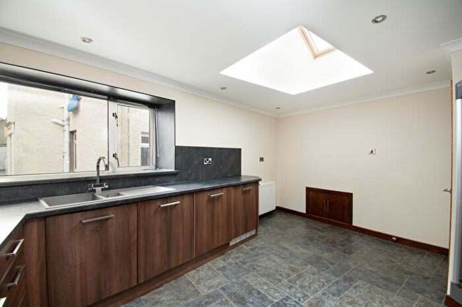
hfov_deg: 100.4
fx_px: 192
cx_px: 231
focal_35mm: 15
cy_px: 154
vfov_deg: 77.3
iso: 320
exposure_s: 1/2
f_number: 9
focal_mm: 10
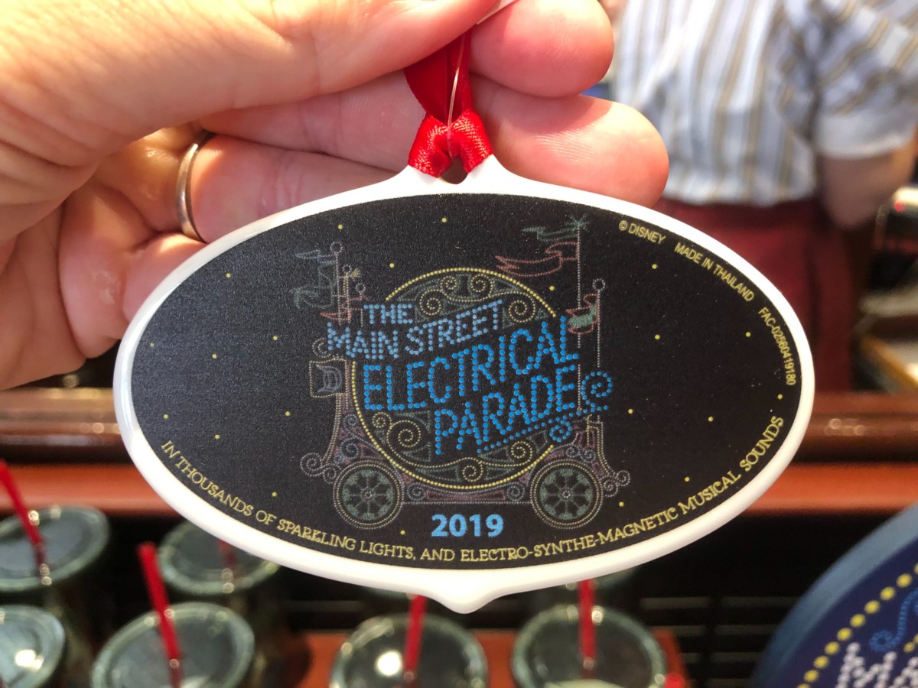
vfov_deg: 49.7
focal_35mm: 28
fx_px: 743
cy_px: 344
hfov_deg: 63.4
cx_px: 459
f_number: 1.8
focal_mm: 4
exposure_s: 1/15
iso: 64
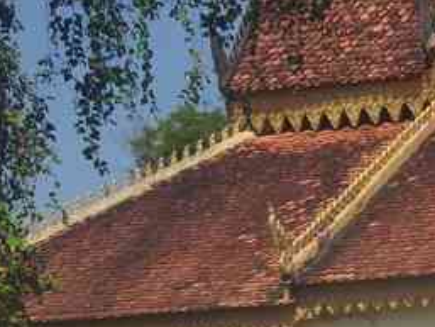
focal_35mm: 185
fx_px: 2324
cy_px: 234
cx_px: 502
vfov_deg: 8.0
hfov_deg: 10.5
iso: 200
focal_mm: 33
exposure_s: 1/125
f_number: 11
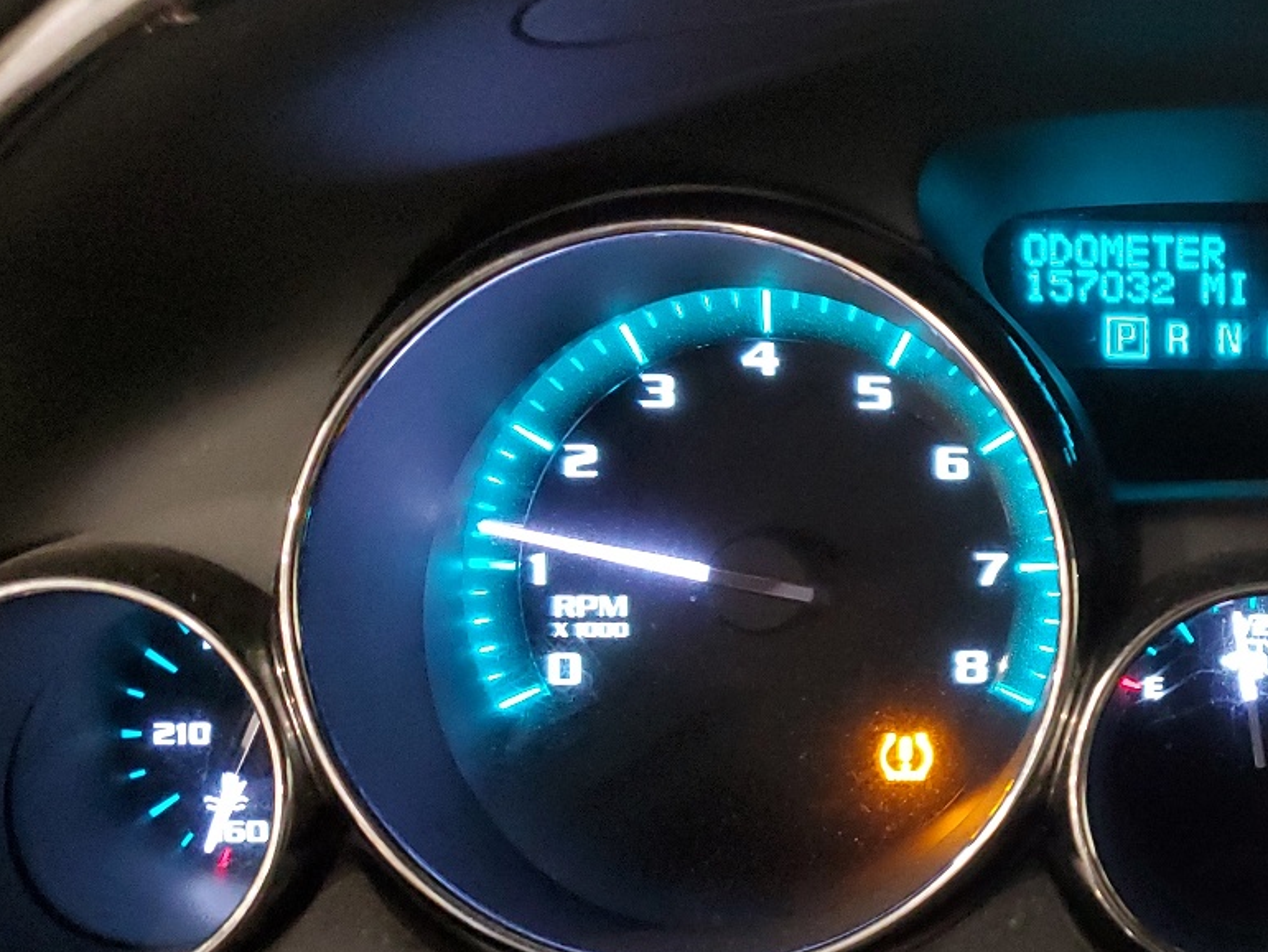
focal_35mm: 54
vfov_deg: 26.8
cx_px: 1275
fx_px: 1979
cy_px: 656
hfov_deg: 32.6
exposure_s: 1/15
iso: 376
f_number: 1.5
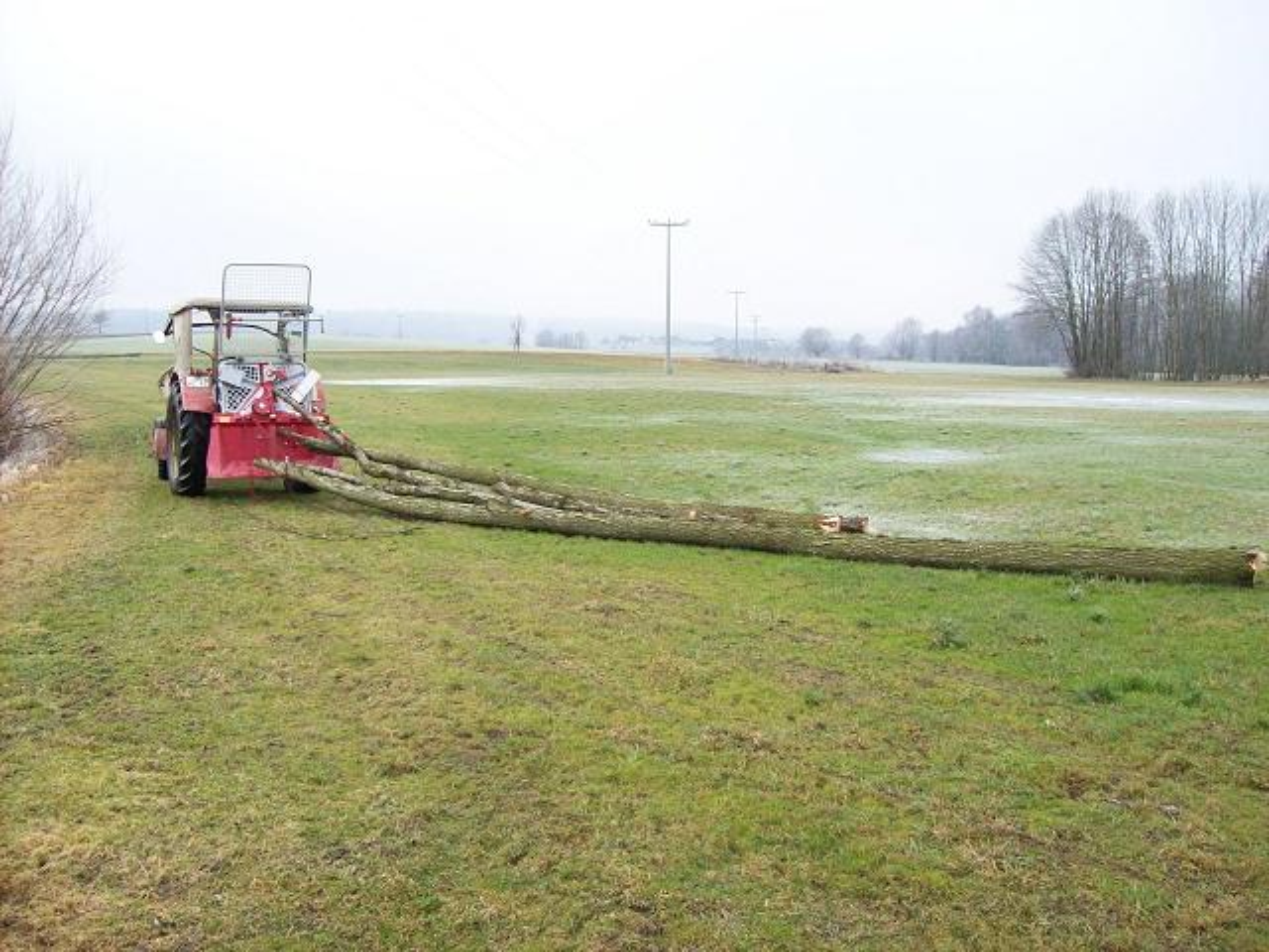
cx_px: 634
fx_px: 1320
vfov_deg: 39.7
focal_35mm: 36
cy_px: 476
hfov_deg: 51.4
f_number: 2.7
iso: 80
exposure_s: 1/173
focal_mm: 6
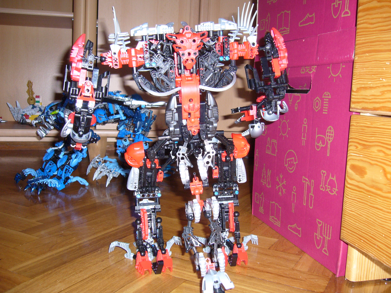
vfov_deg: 40.7
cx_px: 196
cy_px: 146
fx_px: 395
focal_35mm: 35
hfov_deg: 52.6
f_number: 2.8
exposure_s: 1/30
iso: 100
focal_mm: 5.8
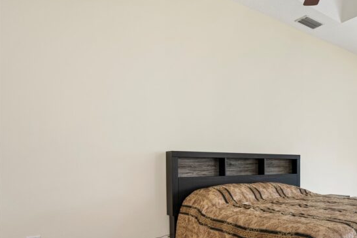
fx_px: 307
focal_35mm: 31
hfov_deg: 51.9
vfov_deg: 41.6
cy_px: 166
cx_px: 332
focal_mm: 16.5
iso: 400
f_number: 8
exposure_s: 1/5
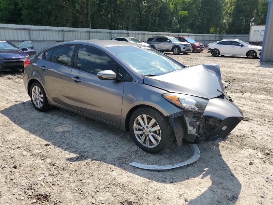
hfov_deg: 67.3
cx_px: 136
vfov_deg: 53.1
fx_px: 205
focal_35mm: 26
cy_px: 102
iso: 50
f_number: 1.5
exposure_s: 1/2500
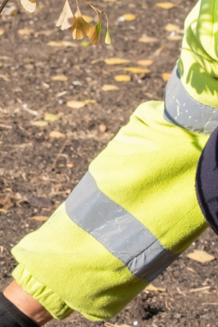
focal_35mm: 402
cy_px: 366
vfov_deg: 5.1
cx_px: -97
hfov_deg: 3.4
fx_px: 3651
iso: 160
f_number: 7.1
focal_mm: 50
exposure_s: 1/220
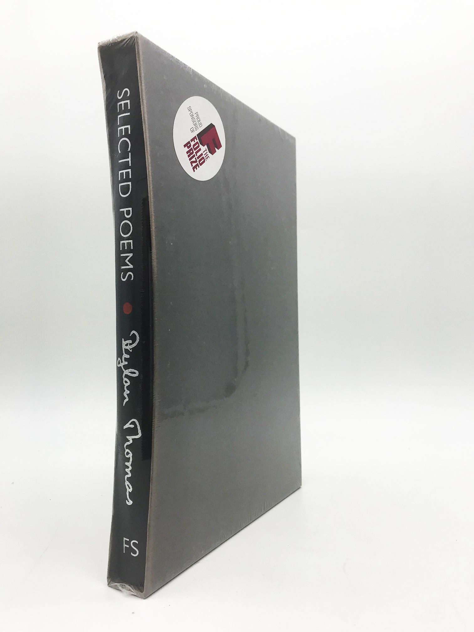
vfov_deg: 63.4
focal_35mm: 28
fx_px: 511
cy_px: 316
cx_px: 237
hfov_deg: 49.7
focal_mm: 3.99
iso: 20
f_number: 1.8
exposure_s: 1/471
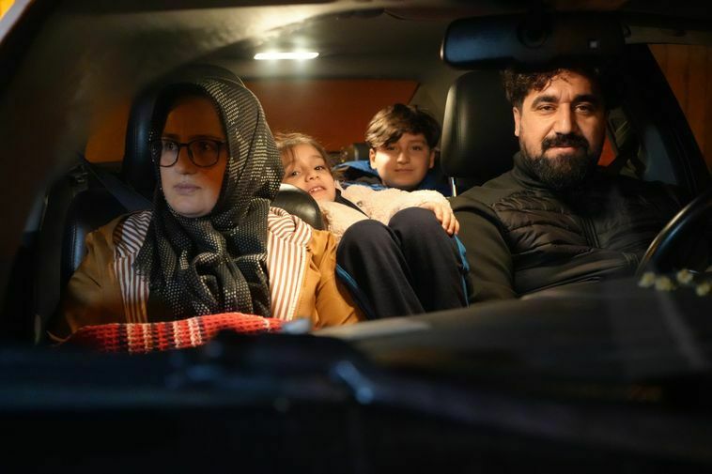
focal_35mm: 44
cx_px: 356
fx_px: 870
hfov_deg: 44.5
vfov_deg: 30.5
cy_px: 237
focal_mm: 44
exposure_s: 1/30
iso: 12800
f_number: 4
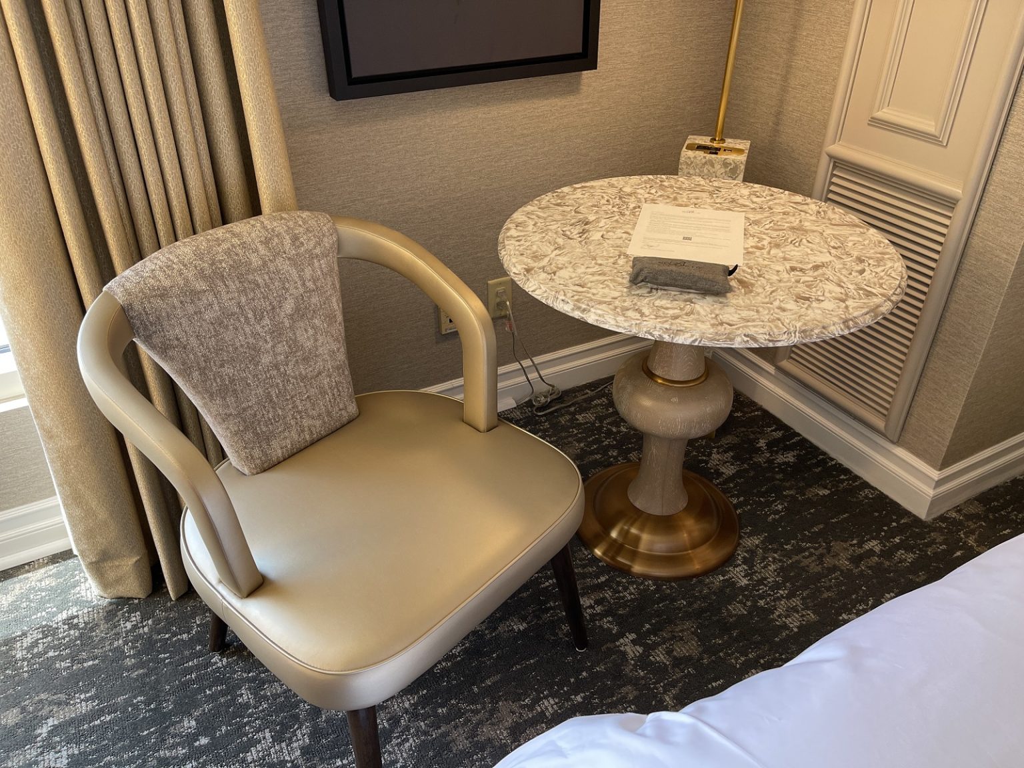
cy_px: 384
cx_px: 512
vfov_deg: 53.1
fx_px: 769
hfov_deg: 67.3
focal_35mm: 26
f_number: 1.6
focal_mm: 5.1
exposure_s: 1/60
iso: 125
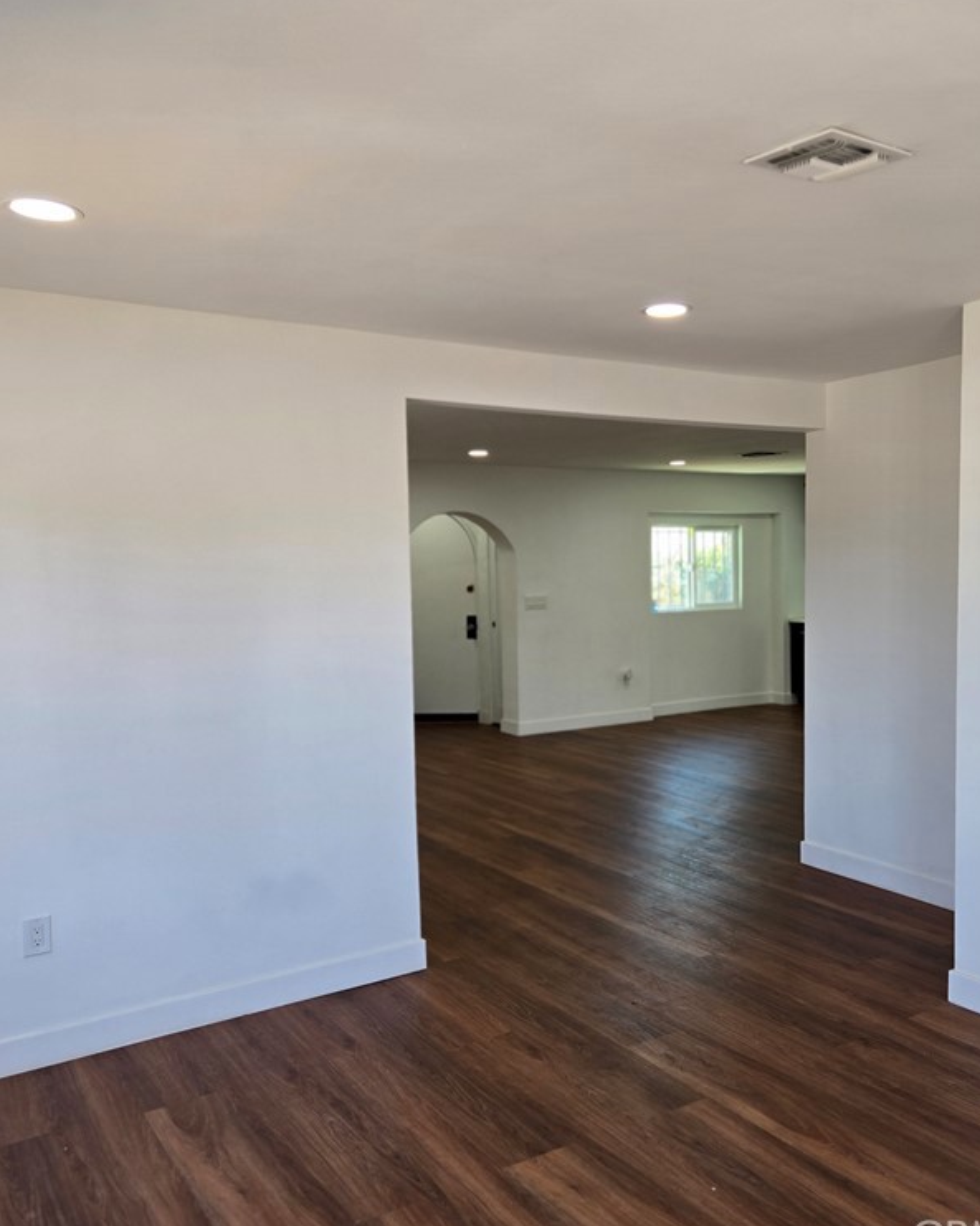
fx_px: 1125
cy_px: 625
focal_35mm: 31
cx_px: 631
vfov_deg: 57.2
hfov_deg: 46.5
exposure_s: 1/120
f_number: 1.8
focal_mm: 5.4
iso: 50
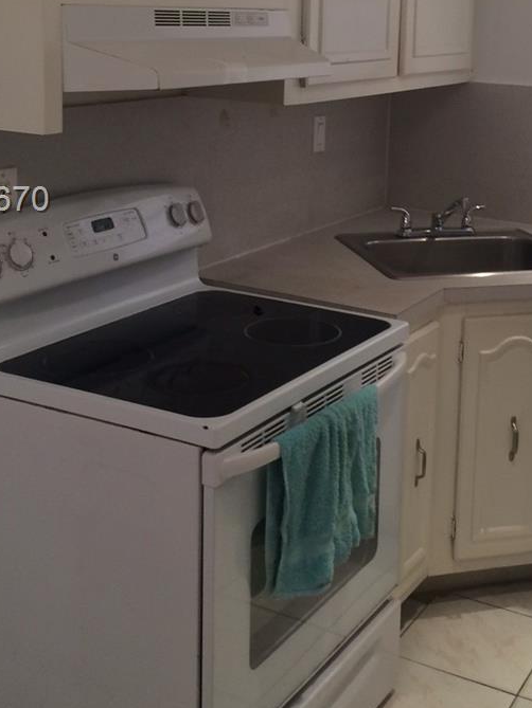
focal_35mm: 52
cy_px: 202
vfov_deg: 36.2
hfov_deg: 27.9
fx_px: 1065
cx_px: 344
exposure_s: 1/40
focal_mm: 4.15
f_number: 2.2
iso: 32
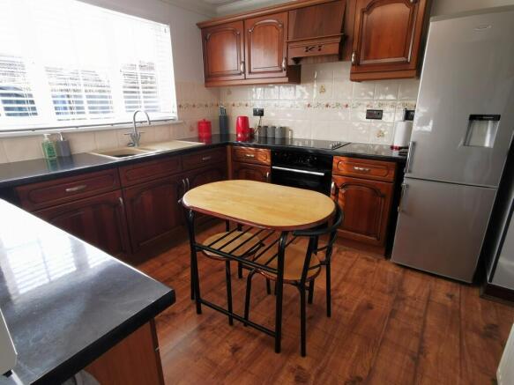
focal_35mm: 18
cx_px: 257
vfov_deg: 71.6
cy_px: 192
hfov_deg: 87.8
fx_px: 267
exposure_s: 1/50
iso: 50
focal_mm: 2.26
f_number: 2.2
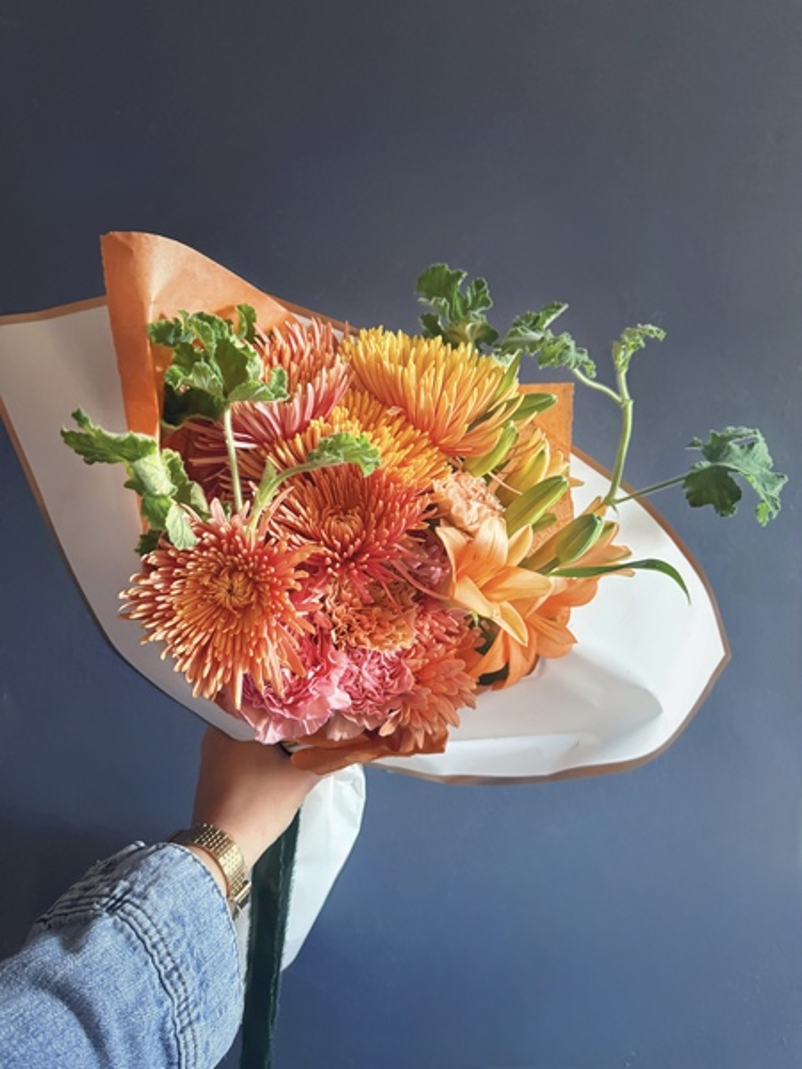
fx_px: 741
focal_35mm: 24
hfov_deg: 56.8
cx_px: 401
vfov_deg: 71.6
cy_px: 534
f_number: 1.78
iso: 800
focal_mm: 6.76
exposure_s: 1/52
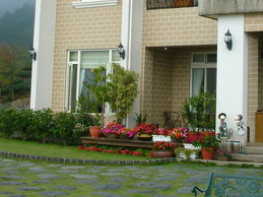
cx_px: 149
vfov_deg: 17.7
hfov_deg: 24.1
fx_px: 615
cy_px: -2
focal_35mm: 81
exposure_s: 1/97
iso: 50
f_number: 8.5
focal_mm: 5.8
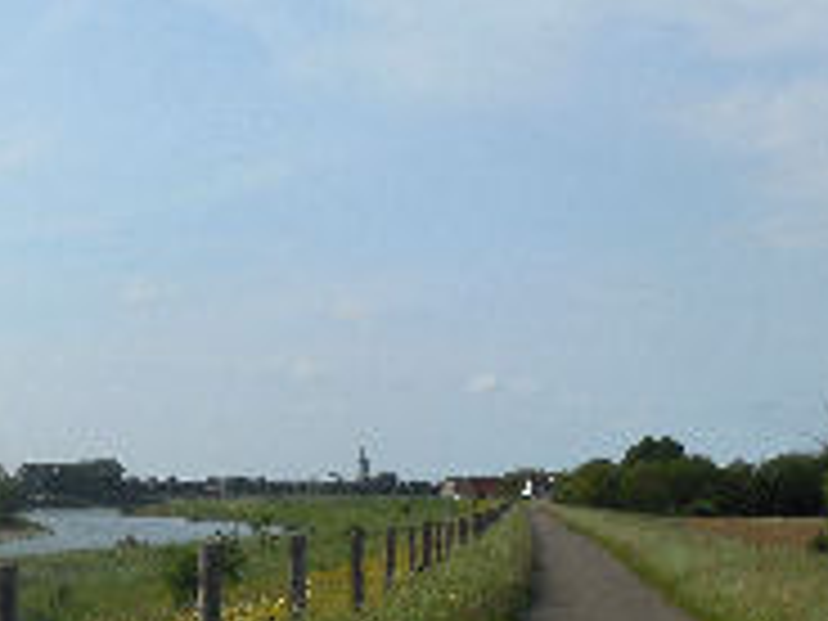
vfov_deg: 20.5
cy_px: 695
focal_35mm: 68
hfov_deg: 26.4
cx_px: -72
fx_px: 1627
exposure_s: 1/500
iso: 125
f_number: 6.6
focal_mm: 4.5
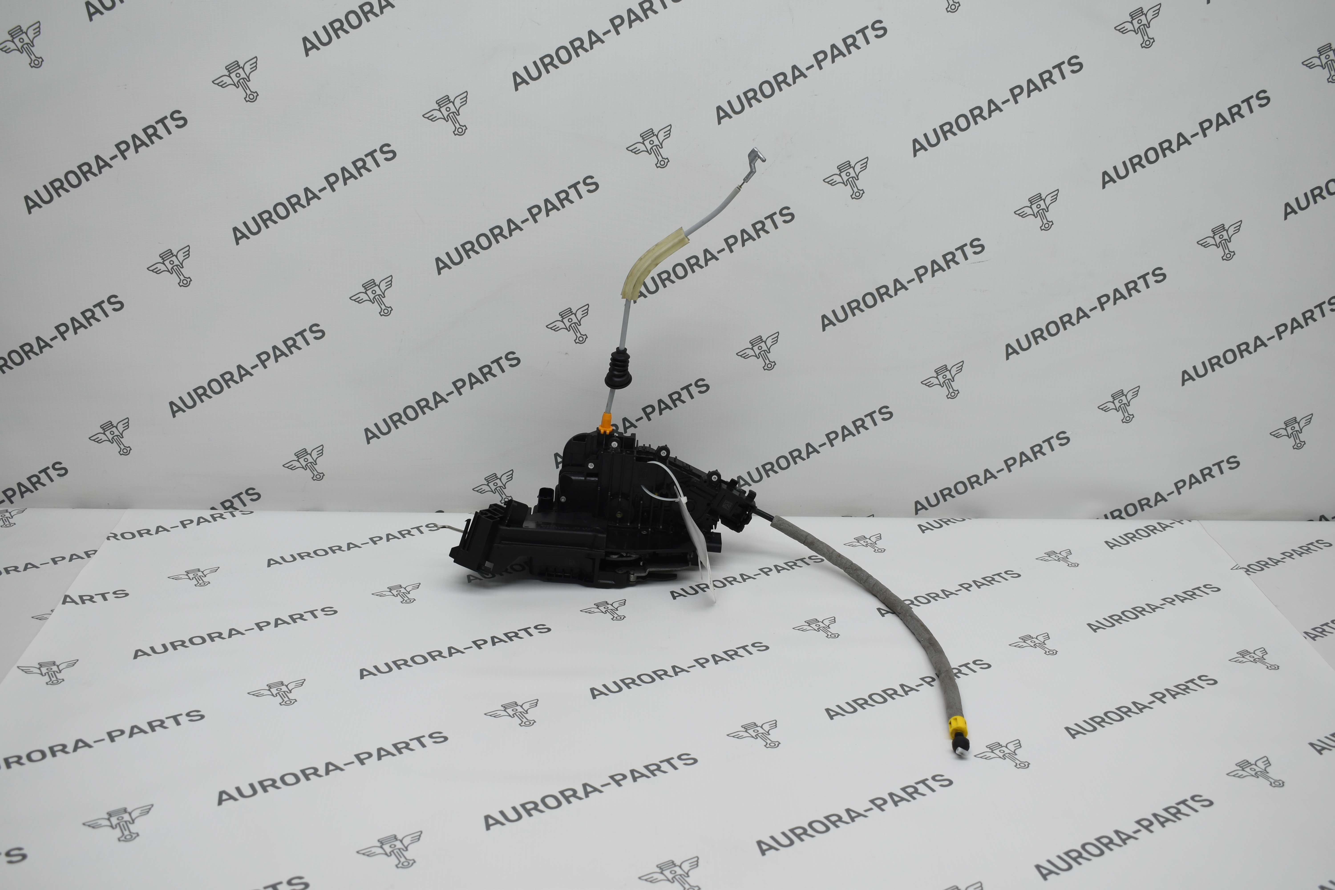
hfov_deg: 49.6
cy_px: 445
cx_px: 668
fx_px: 1446
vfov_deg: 34.2
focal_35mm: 39
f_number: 5.6
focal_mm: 26
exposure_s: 1/40
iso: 100
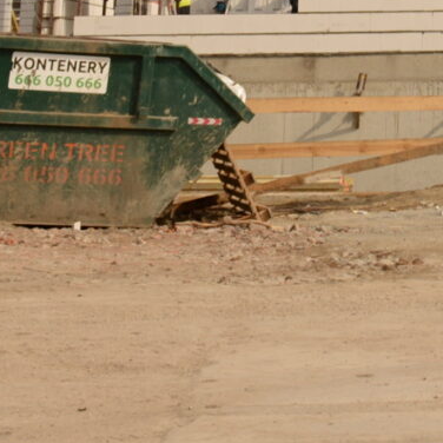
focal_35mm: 139
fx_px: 2013
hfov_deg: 11.7
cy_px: -547
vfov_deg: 11.0
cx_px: 782
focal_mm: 24
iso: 100
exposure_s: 1/250
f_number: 10
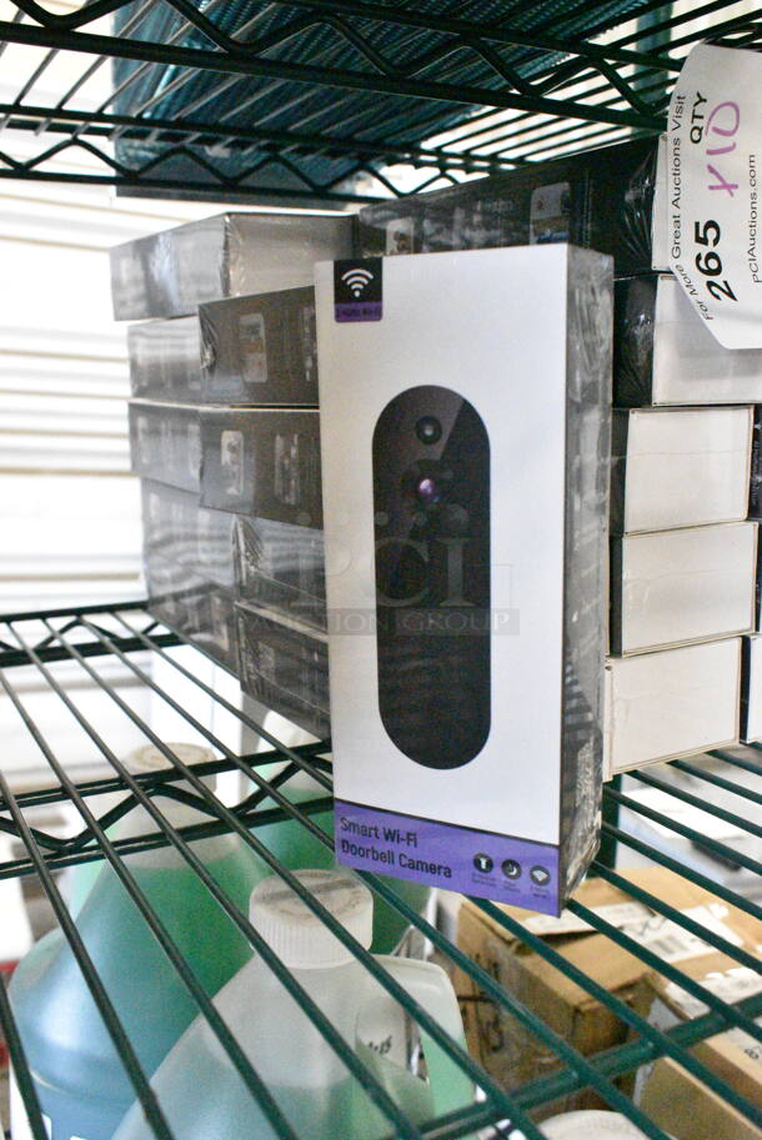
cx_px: 381
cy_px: 570
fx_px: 1046
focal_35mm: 33
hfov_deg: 40.0
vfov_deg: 57.2
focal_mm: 22
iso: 25600
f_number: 8
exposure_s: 1/250
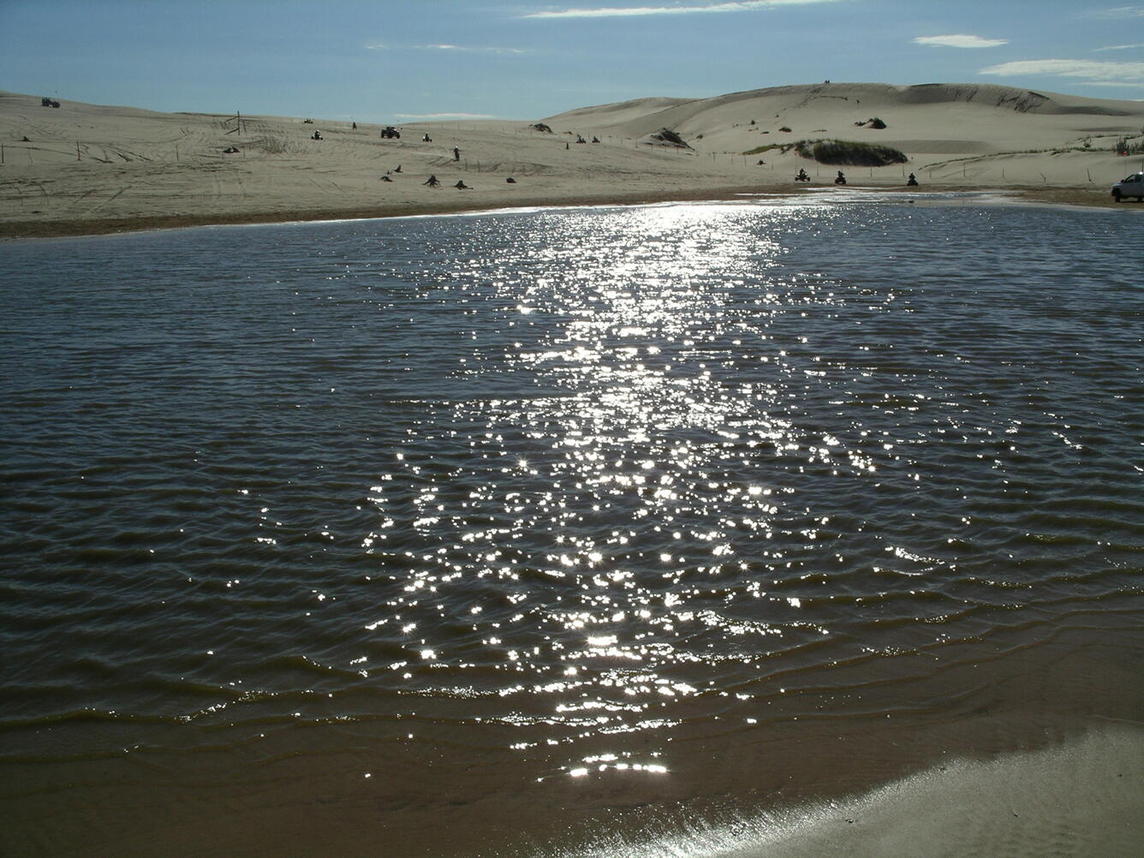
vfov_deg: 38.7
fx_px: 1223
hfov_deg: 50.1
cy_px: 429
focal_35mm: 37
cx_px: 572
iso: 64
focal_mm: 7.8
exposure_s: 1/800
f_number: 7.9
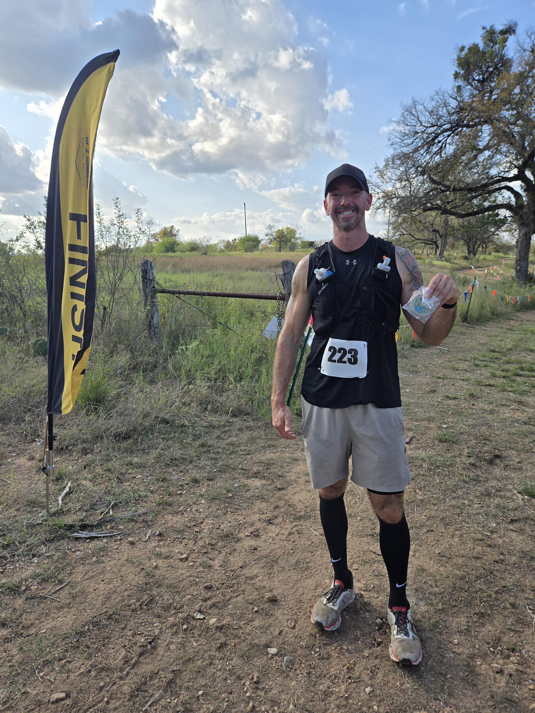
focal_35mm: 23
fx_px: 474
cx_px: 268
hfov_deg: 58.9
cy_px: 356
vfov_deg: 73.9
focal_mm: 5.4
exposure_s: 1/1775
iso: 25
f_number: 1.8
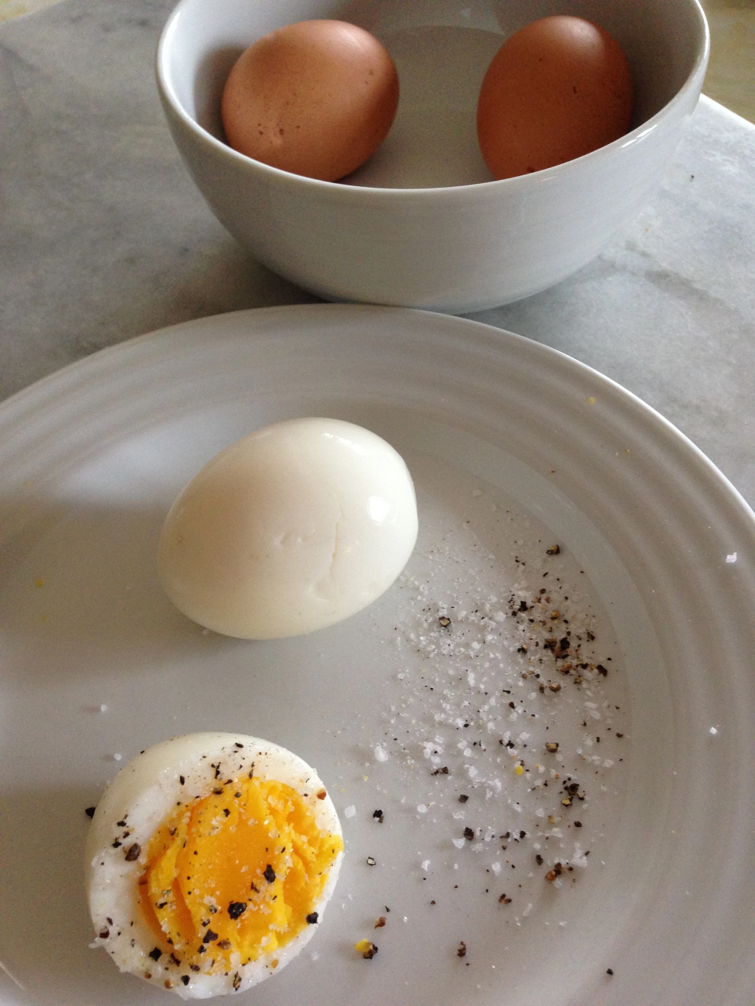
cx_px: 378
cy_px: 503
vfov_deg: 55.4
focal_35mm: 33
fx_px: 960
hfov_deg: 42.9
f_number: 2.4
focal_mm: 4.12
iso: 200
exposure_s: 1/20
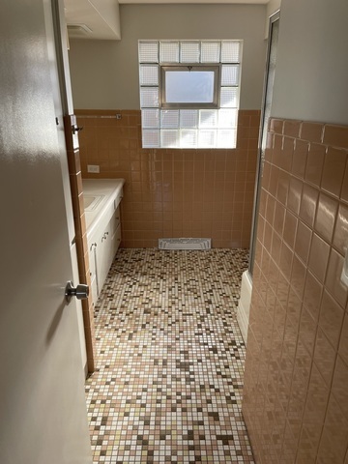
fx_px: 335
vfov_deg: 69.4
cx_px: 174
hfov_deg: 54.9
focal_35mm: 25
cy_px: 232
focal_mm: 5.1
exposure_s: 1/121
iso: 64
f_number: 1.6
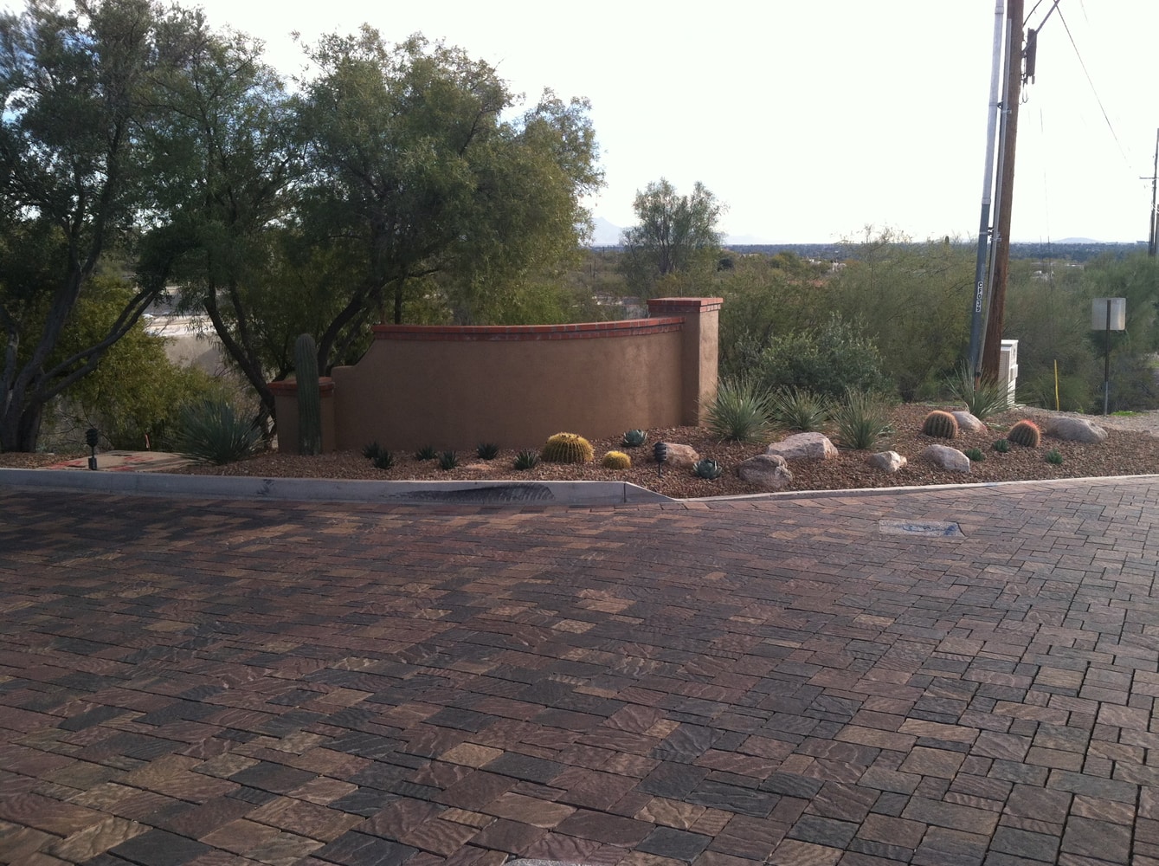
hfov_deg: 52.7
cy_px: 433
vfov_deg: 40.6
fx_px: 1170
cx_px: 580
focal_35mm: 35
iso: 80
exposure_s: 1/390
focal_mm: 3.85
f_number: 2.8
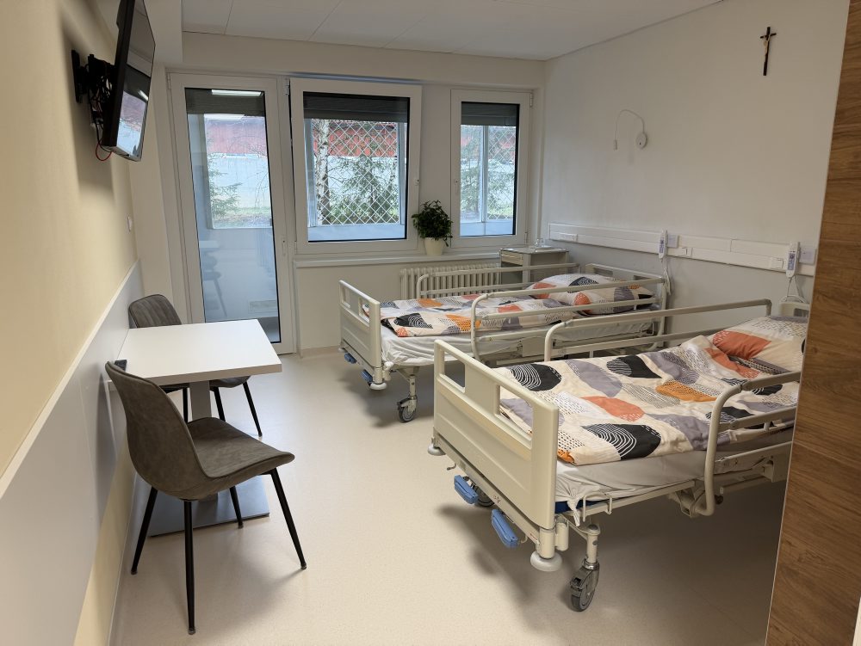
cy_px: 323
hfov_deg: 71.6
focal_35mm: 24
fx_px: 597
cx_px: 430
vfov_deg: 56.9
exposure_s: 1/100
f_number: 1.78
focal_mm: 6.76
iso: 80
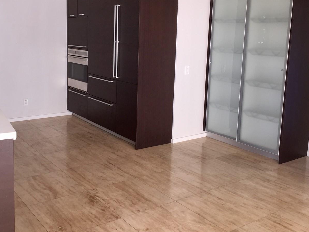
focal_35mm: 39
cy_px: 87
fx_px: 348
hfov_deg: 47.4
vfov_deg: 36.6
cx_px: 116
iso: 32
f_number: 2.2
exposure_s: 1/30
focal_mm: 4.15
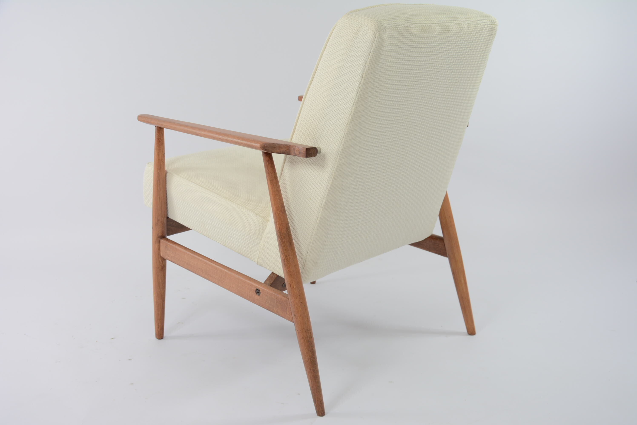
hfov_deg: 49.5
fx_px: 691
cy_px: 212
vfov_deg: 34.3
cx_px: 318
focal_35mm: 39
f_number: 5.6
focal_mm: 26
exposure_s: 1/125
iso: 360
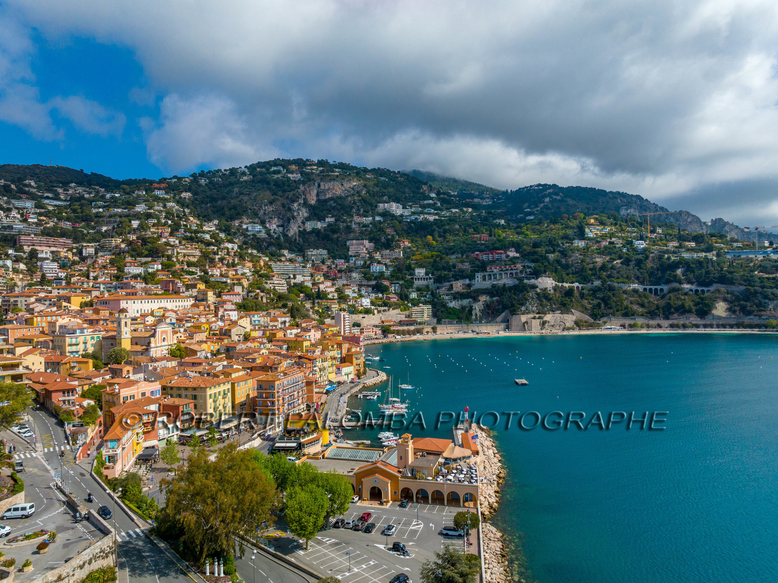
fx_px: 539
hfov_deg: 71.6
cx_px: 389
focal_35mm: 24
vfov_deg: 56.8
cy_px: 292
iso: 200
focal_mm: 12.3
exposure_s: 1/1000
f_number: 8
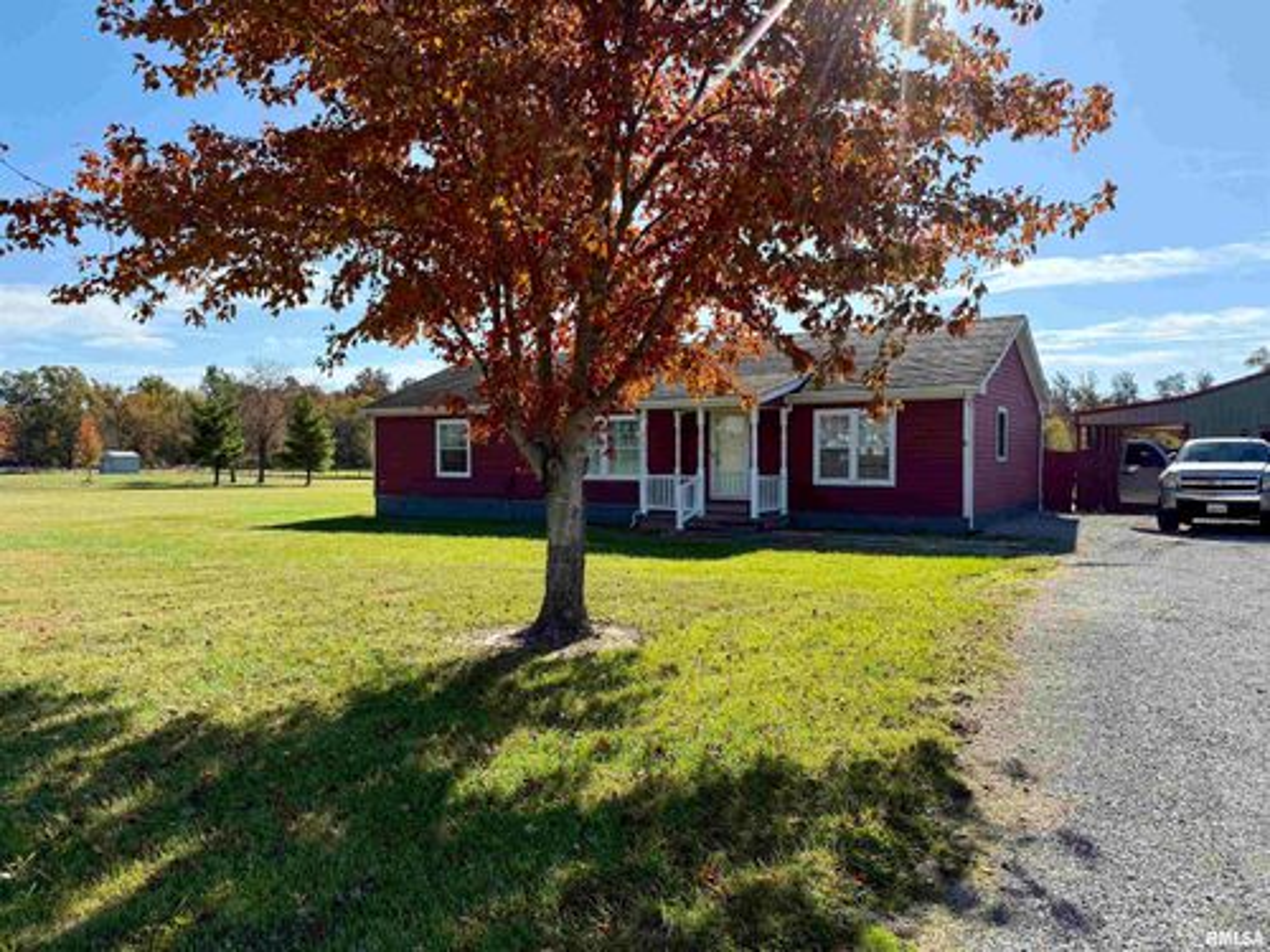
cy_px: 476
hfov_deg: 71.6
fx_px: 881
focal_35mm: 24
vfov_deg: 56.8
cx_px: 635
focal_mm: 6.76
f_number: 1.78
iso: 100
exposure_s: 1/3759
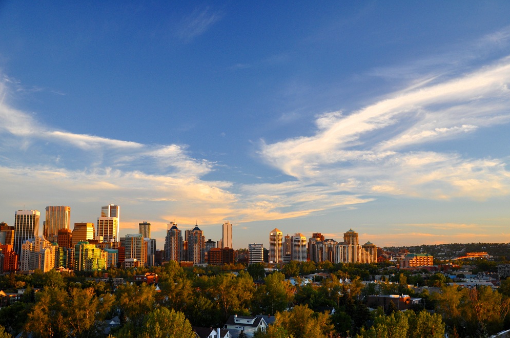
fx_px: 537
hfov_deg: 50.8
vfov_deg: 34.9
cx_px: 261
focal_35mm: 38
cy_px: 175
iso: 400
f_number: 5
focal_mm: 24
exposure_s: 1/100
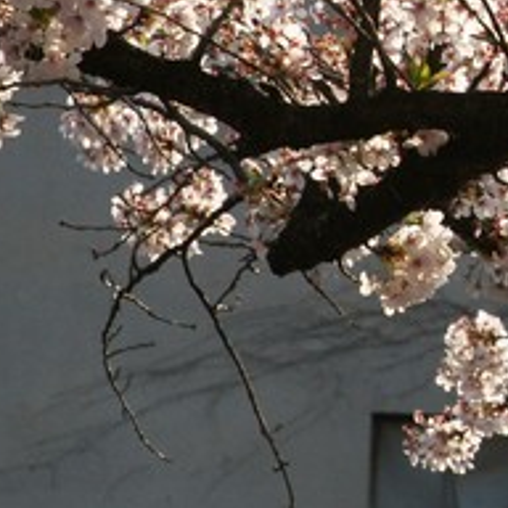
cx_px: 1142
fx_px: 5927
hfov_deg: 4.8
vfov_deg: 4.9
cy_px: 8
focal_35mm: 357
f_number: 11
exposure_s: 1/250
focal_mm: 70
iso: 400
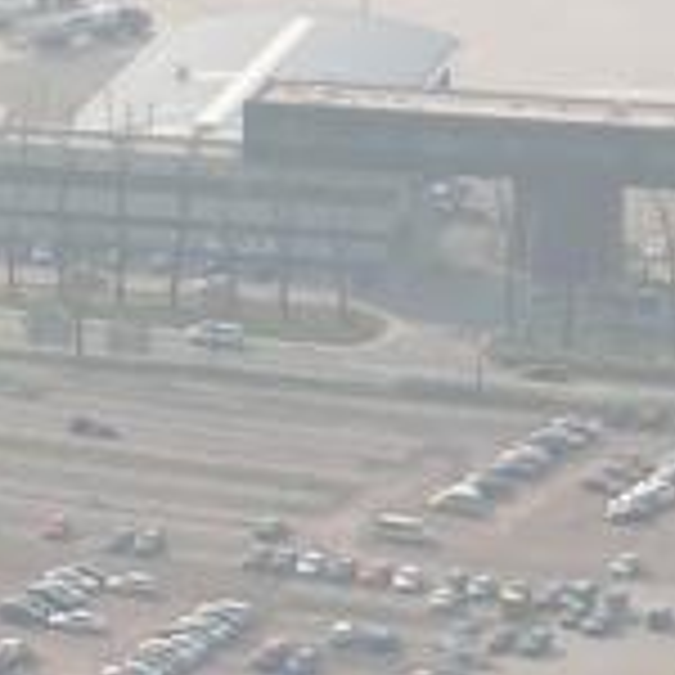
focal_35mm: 496
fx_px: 10942
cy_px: 734
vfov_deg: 3.5
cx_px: 495
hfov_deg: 3.5
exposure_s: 1/244
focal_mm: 16.2
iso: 50
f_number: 4.9
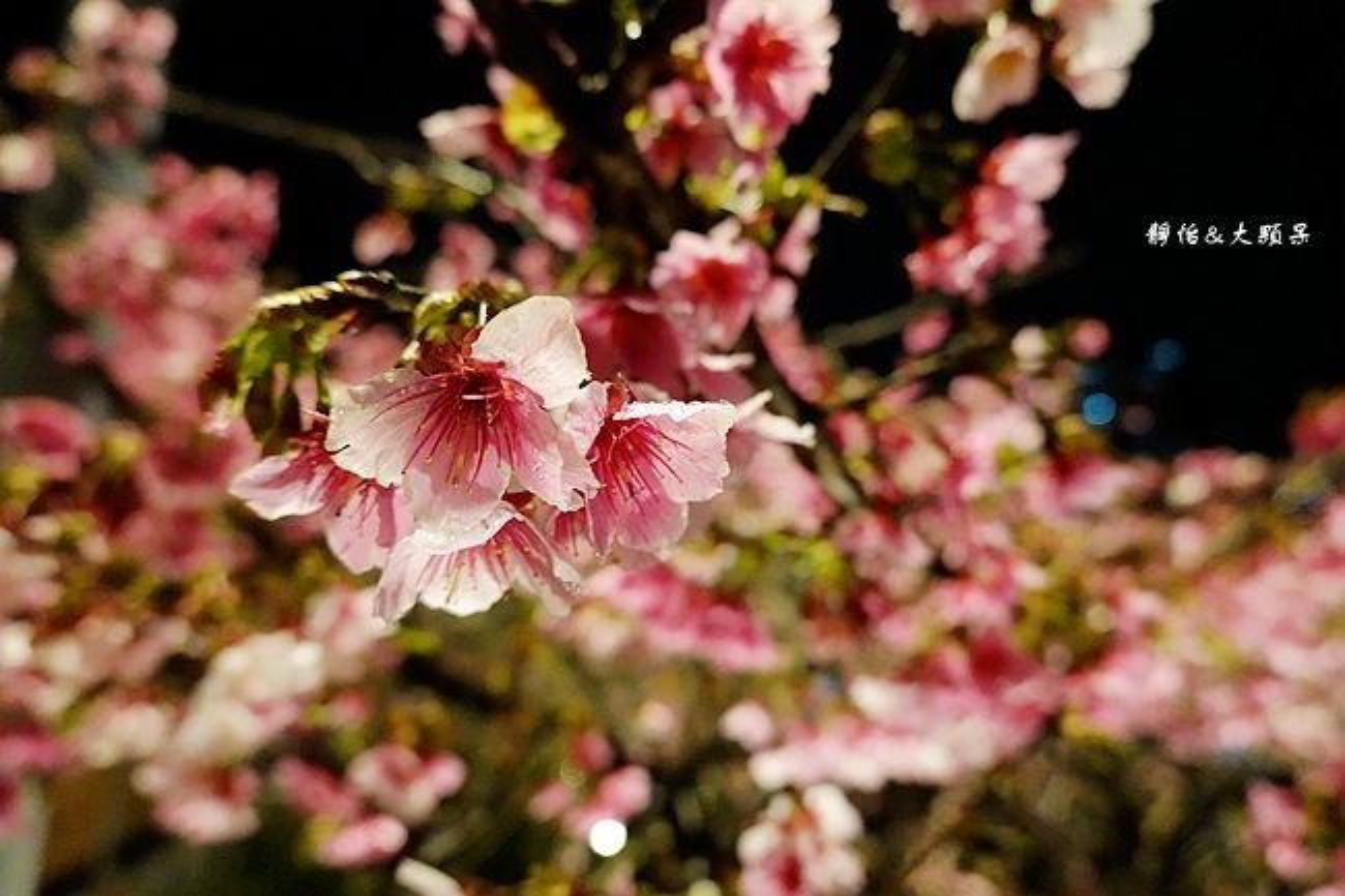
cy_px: 448
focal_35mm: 24
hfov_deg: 73.8
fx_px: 896
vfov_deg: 53.1
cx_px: 672
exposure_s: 1/100
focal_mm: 9
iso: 3200
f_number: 2.8
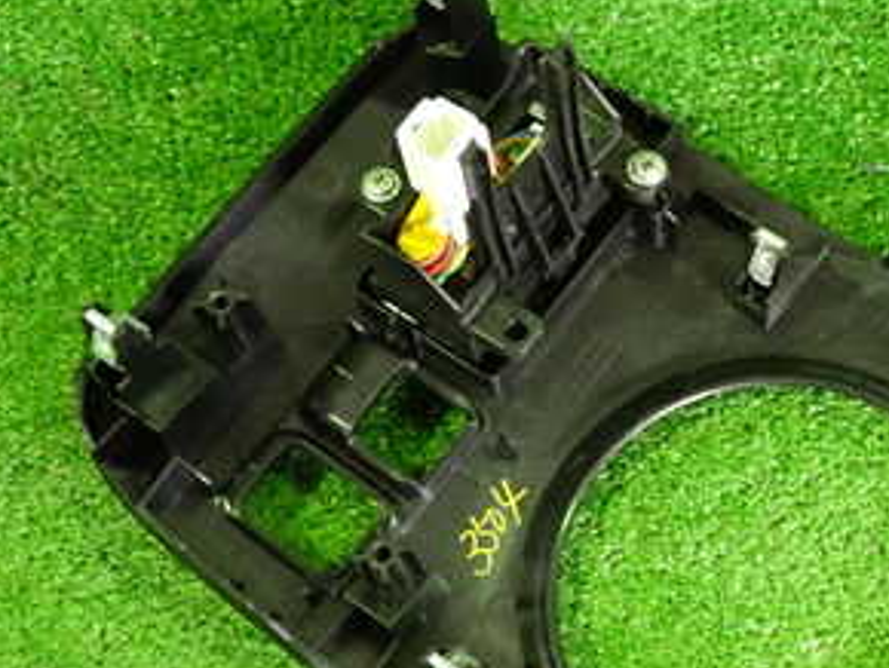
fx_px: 1594
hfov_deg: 30.7
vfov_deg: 23.5
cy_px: 484
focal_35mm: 62
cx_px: 659
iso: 800
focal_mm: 5.4
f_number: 2.3
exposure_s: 1/30
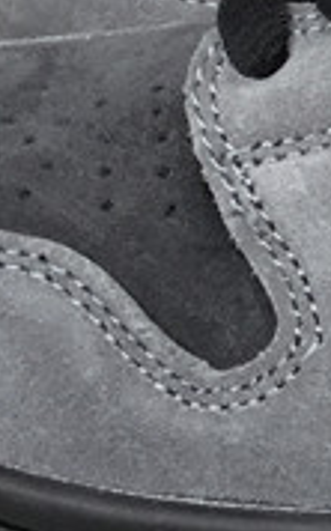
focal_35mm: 166
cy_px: 64
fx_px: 2400
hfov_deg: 7.2
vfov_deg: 12.5
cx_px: 904
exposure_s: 1/120
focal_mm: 3.3
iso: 25
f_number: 2.4
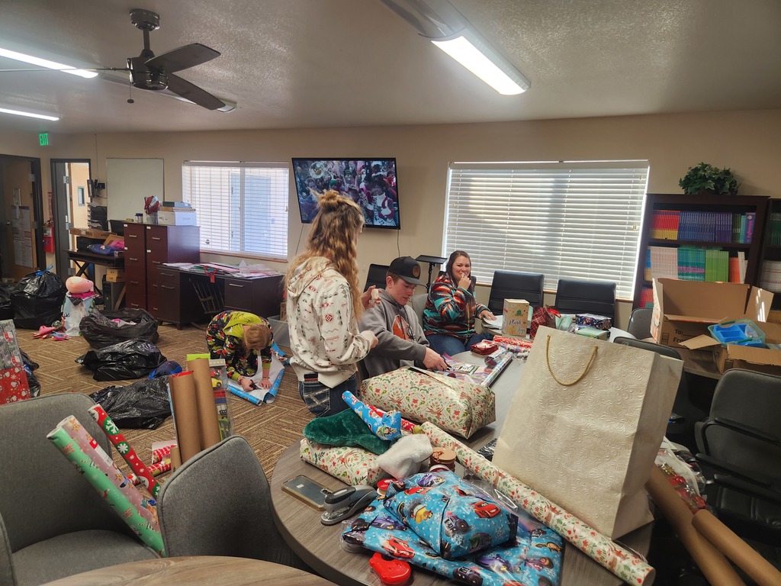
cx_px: 390
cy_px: 293
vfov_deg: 58.9
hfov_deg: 73.9
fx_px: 519
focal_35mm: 23
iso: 100
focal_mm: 5.4
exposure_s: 1/120
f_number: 1.8
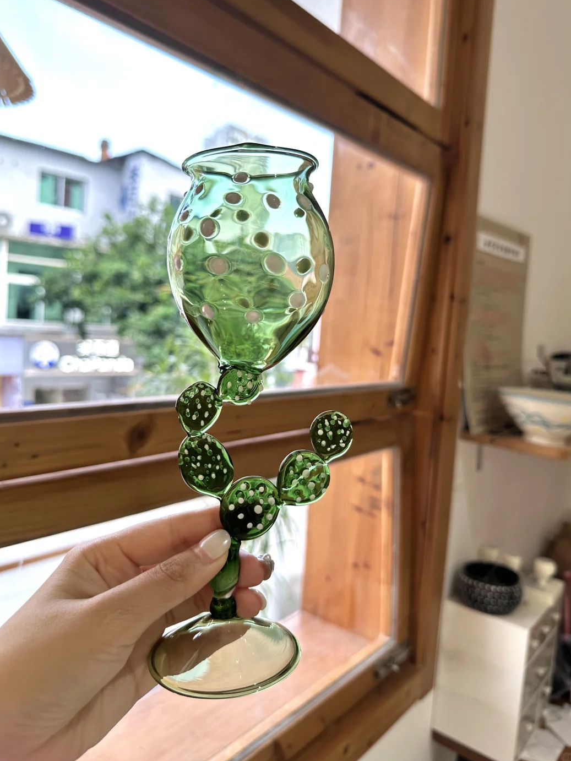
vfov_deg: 69.4
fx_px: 550
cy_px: 371
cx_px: 289
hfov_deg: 54.9
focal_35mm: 25
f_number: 1.78
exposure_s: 1/194
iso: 80
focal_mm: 6.86
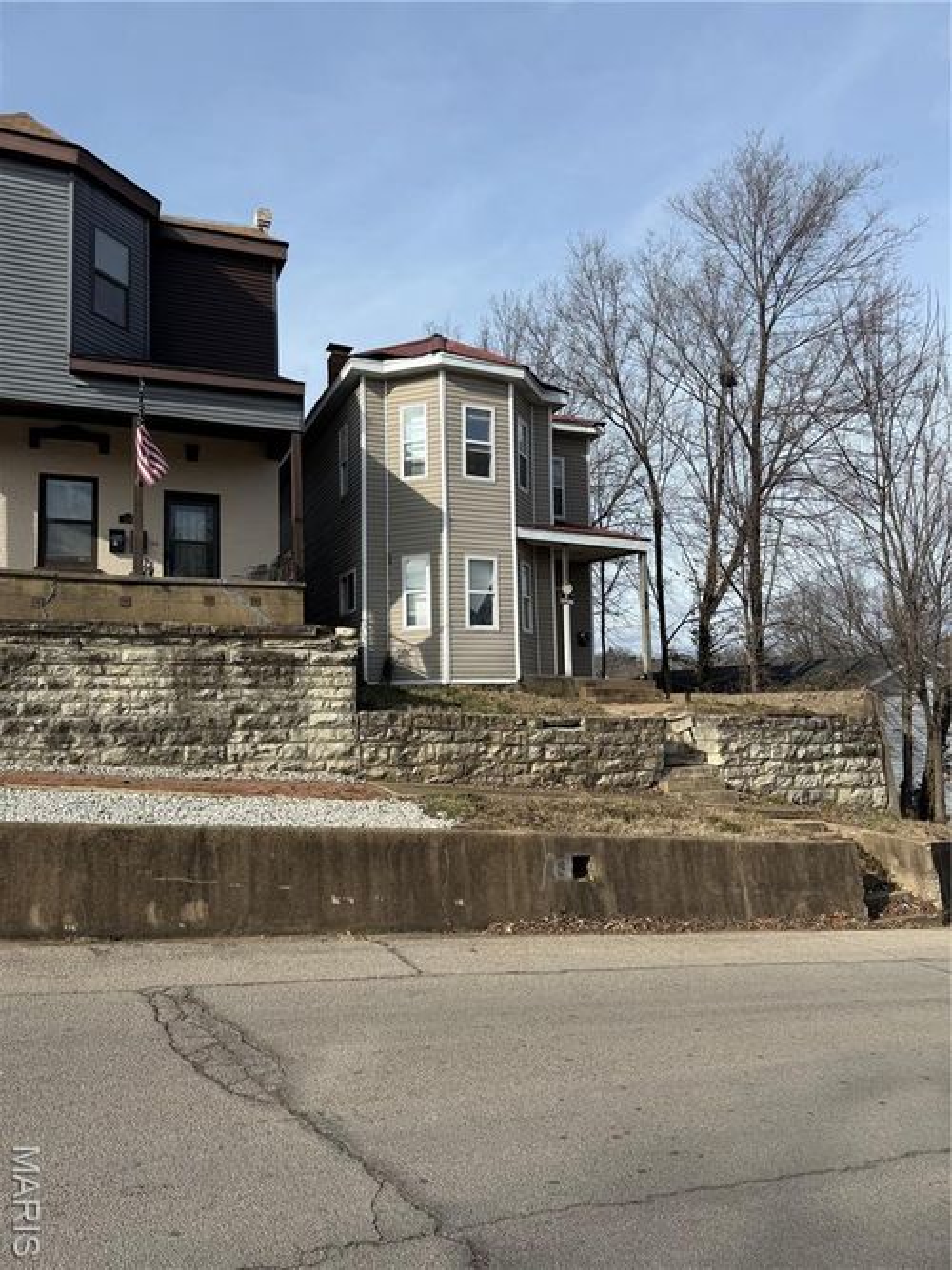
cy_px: 635
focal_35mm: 24
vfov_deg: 71.6
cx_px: 476
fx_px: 880
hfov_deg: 56.8
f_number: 1.78
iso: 80
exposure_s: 1/4975
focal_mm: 6.76
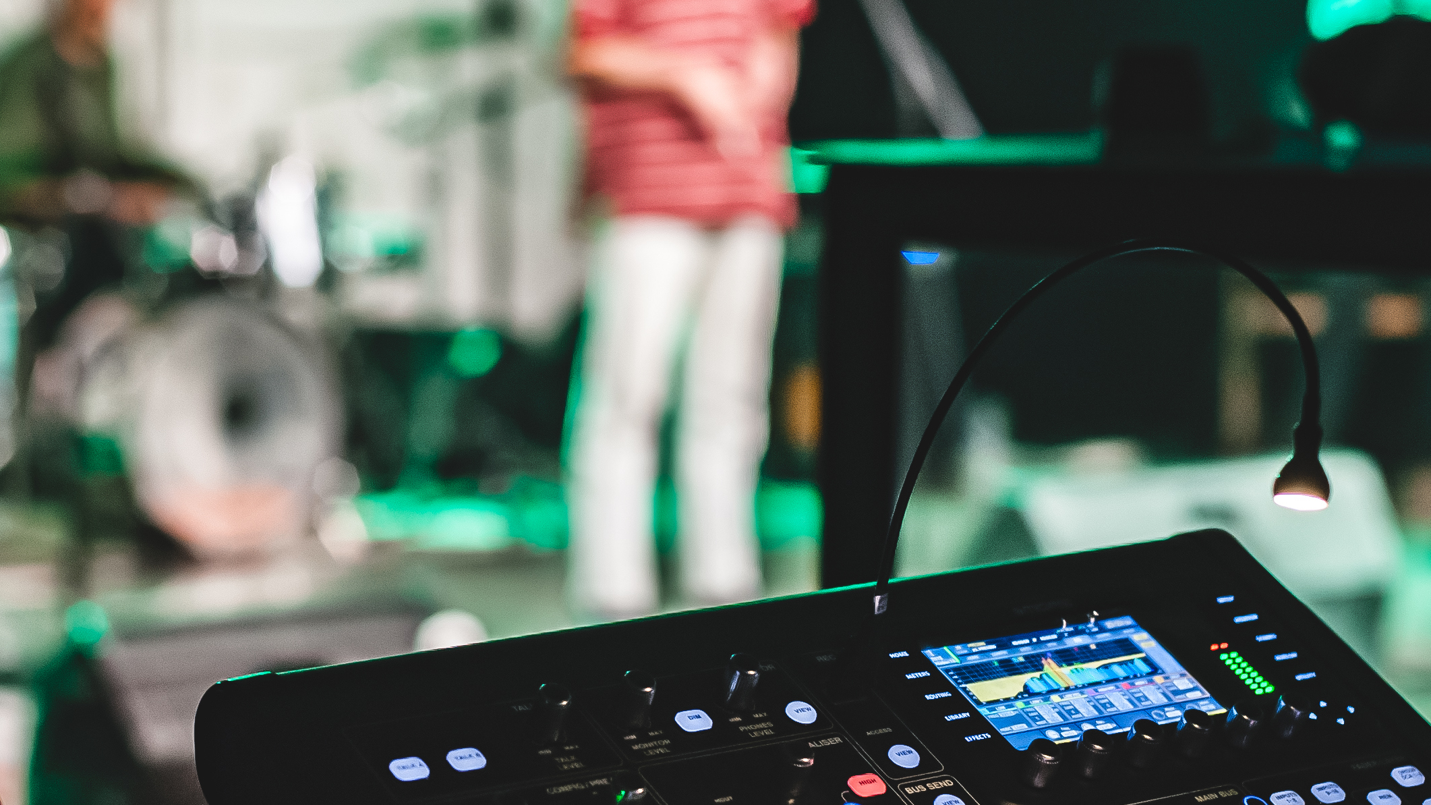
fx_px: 3984
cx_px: 587
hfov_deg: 20.3
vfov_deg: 11.5
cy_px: 447
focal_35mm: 105
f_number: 2.8
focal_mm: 50
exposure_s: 1/100
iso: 3200
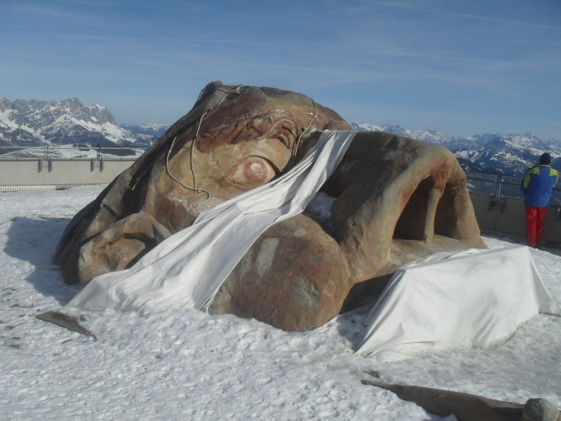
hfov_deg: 52.6
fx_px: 567
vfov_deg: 40.7
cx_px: 280
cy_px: 210
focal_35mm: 35
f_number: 8.4
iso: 100
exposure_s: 1/500
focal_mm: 6.3
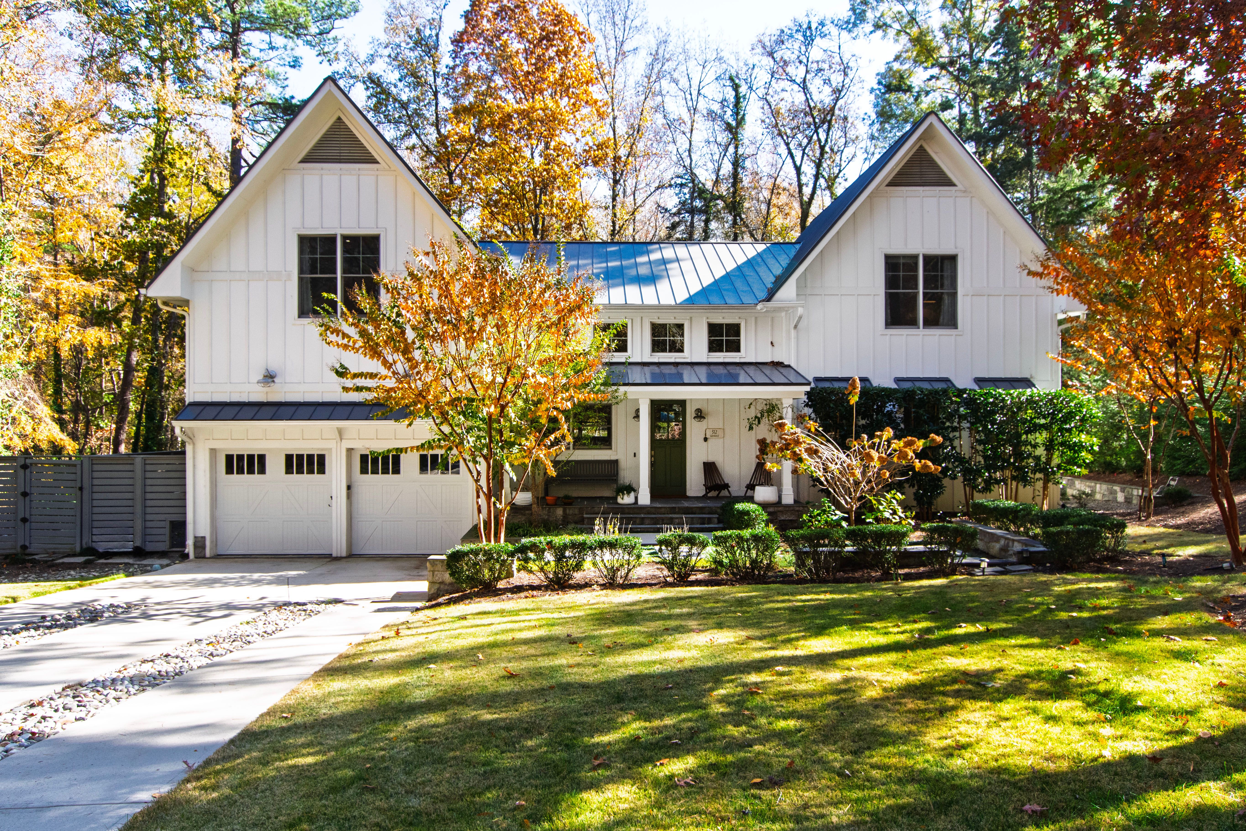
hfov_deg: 77.3
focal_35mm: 22
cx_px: 623
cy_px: 416
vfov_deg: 56.1
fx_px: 779
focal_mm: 15
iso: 500
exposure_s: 1/200
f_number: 8
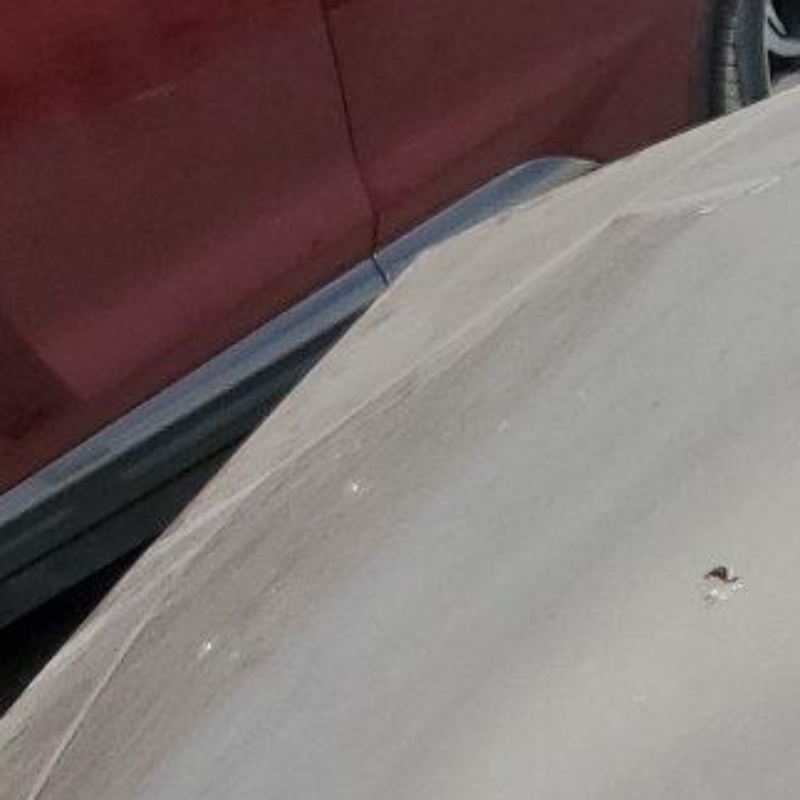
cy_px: 1011
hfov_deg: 12.5
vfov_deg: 14.7
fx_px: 2981
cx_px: 1838
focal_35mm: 114
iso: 50
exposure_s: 1/10000
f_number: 1.5
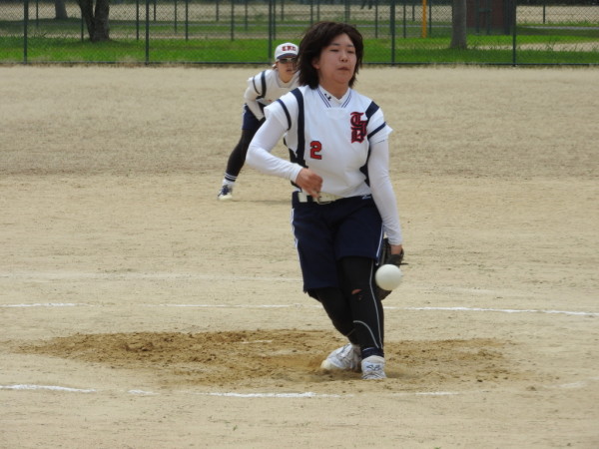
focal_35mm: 270
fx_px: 4672
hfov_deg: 7.3
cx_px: 300
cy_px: 224
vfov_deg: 5.5
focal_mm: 48.4
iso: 100
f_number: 5.5
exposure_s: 1/800
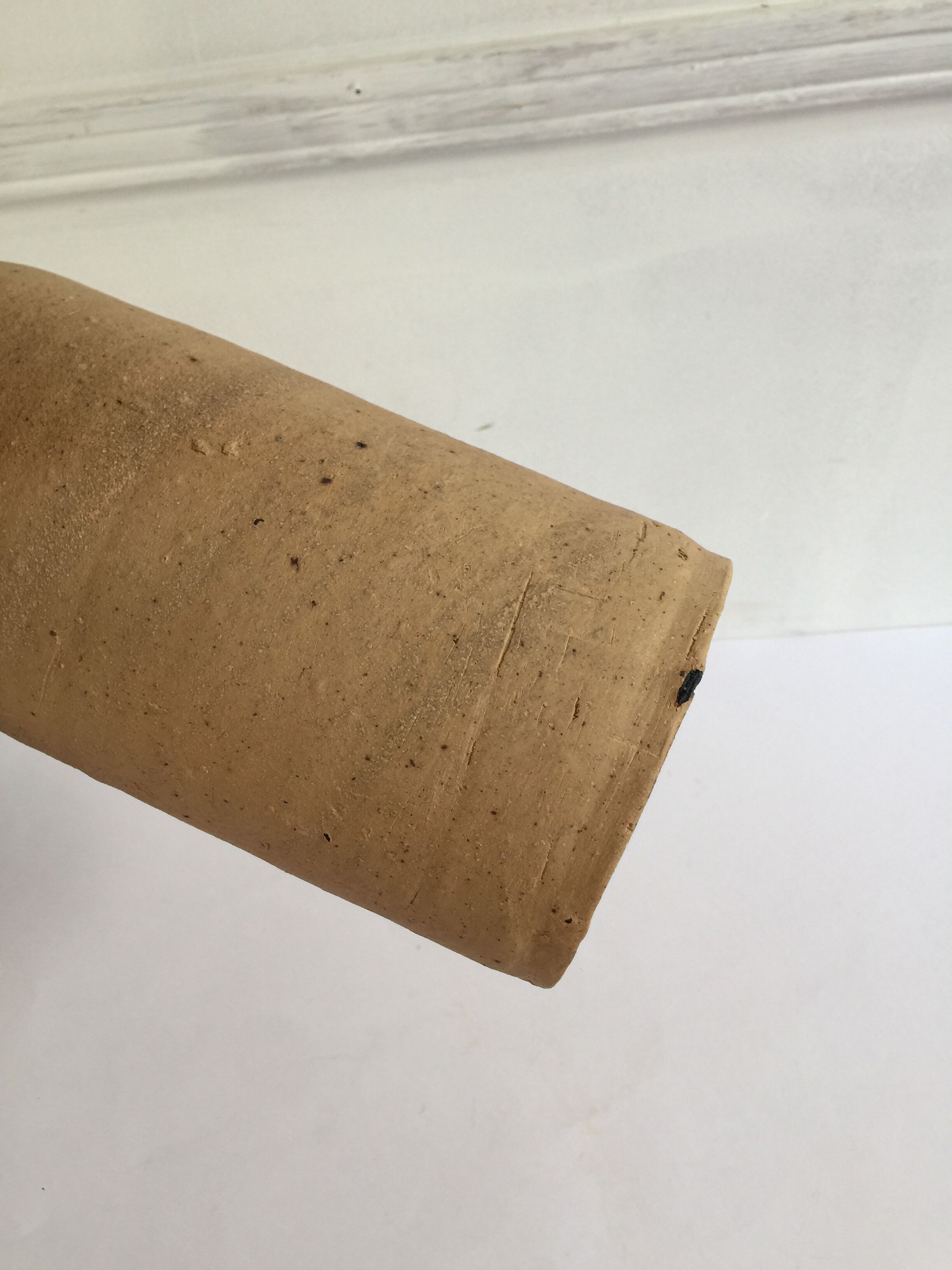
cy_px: 635
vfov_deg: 61.7
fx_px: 1063
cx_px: 476
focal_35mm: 29
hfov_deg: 48.2
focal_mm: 4.15
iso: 32
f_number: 2.2
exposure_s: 1/33
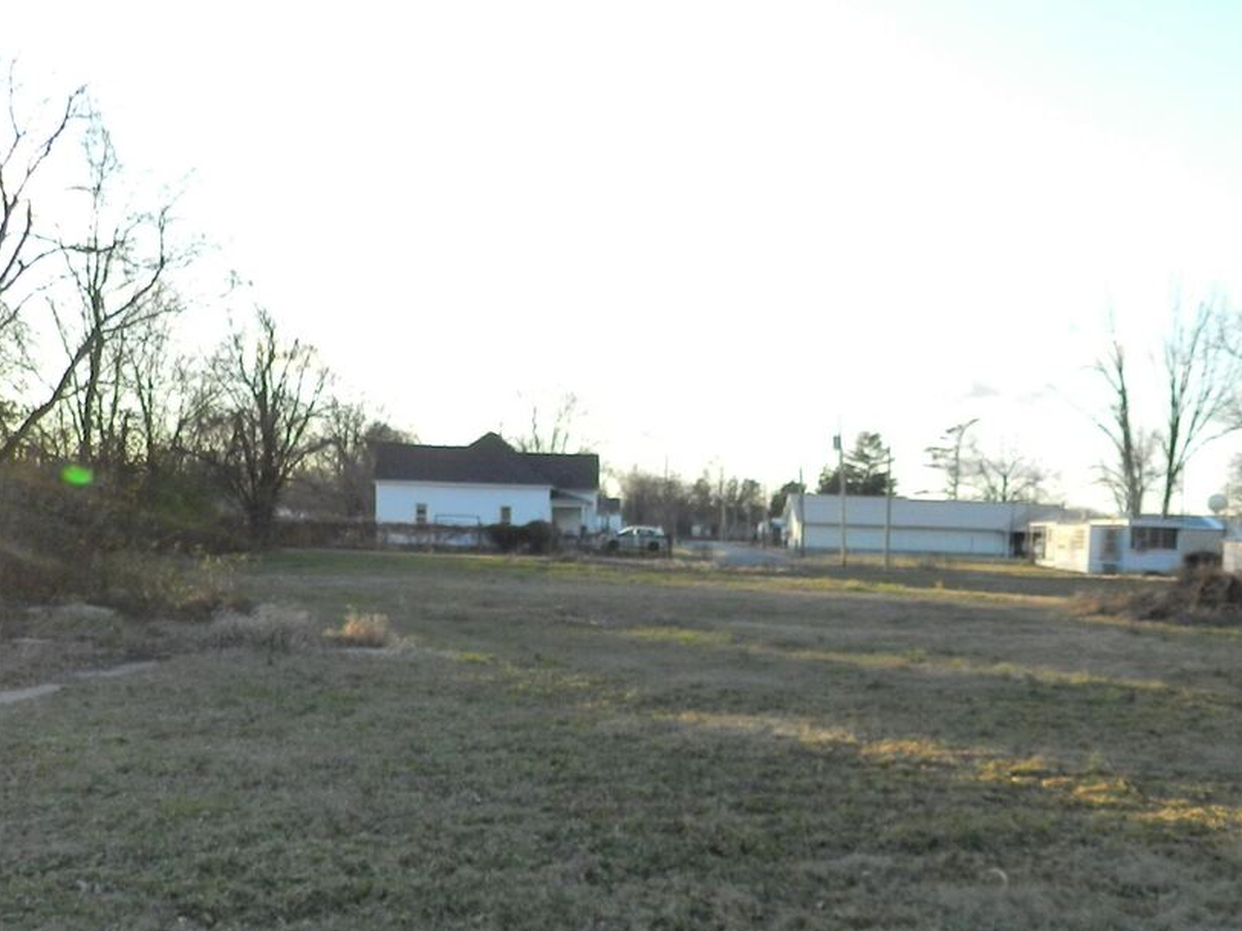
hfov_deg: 47.1
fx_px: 1399
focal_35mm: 39
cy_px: 628
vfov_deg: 36.4
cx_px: 823
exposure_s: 1/250
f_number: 3.4
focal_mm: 4
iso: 160
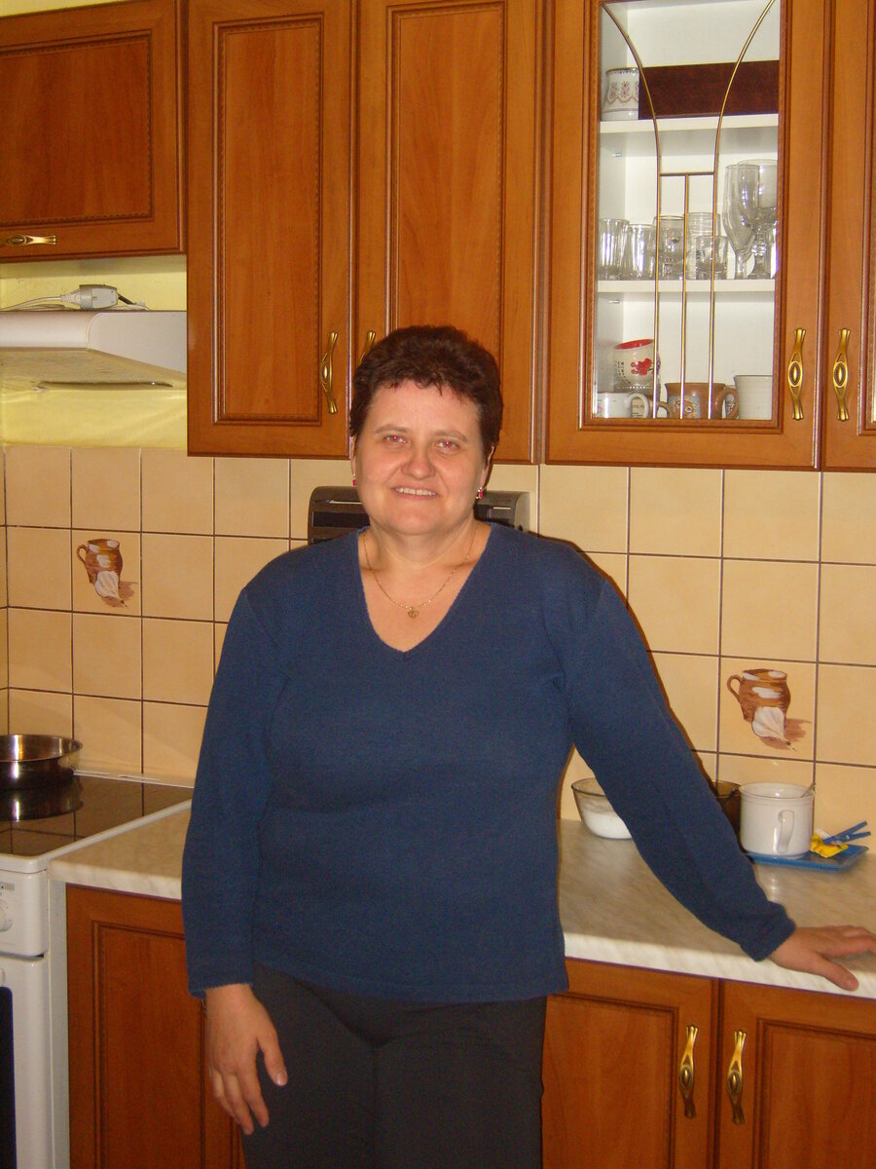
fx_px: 1788
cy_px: 584
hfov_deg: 27.5
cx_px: 438
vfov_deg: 36.2
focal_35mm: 53
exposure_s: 1/45
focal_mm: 11
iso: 333
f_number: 3.5
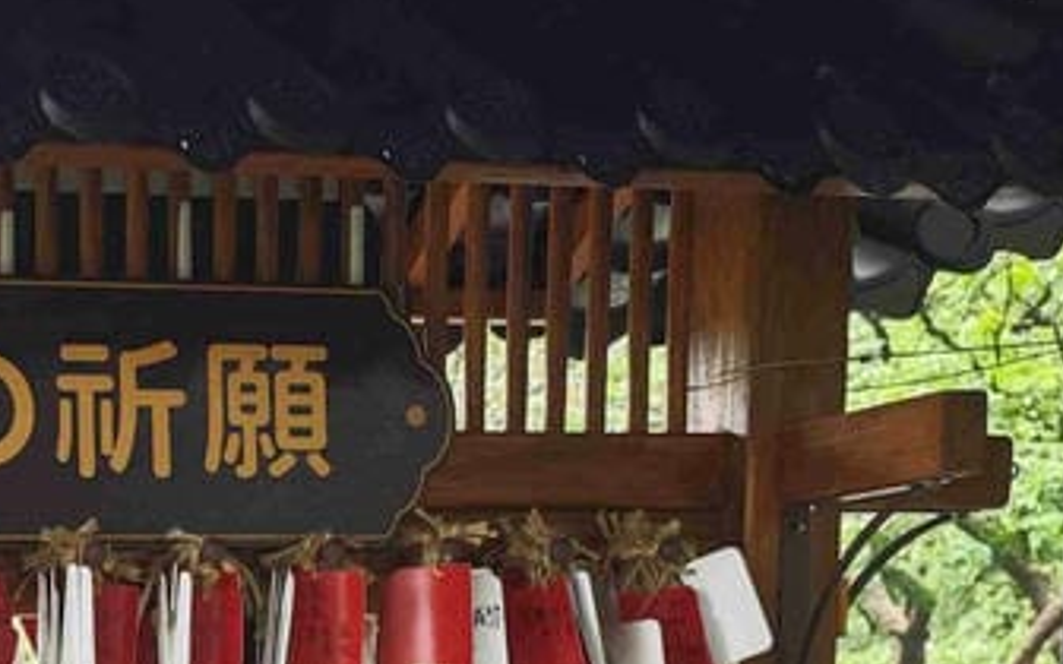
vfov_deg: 13.6
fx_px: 2520
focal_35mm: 87
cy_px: 1148
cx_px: -329
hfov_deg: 21.5
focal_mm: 8.72
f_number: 2
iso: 400
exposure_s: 1/60.1
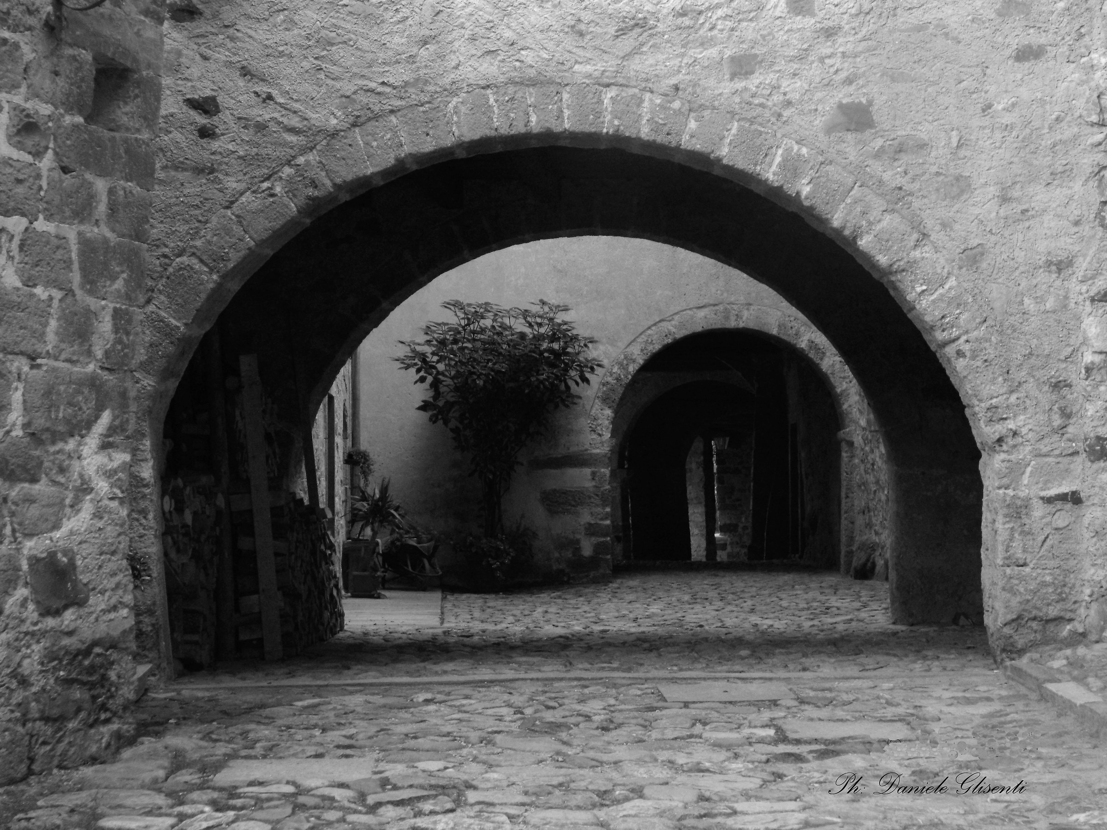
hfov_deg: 27.8
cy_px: 415
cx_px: 554
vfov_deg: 21.0
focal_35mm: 70
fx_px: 2239
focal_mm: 12.6
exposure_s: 1/40
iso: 400
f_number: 4
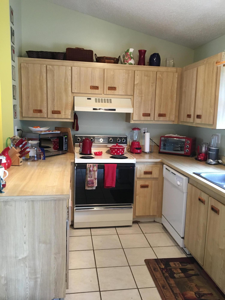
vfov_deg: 61.7
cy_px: 150
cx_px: 112
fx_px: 251
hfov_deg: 48.2
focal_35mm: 29
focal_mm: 4.15
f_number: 2.2
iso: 160
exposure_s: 1/30
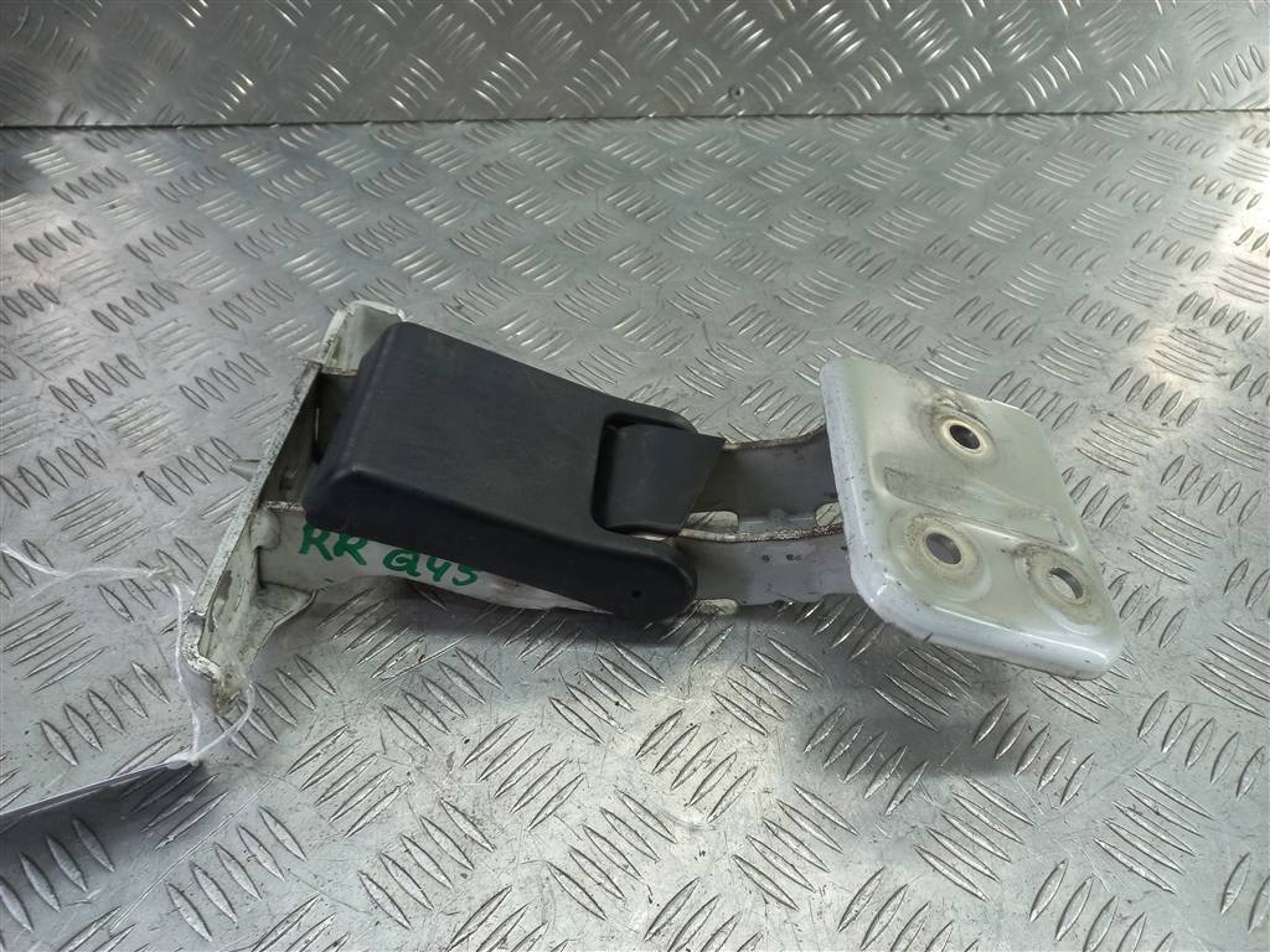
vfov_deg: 54.9
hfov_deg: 69.4
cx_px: 635
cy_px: 476
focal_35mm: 25
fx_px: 917
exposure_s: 1/50
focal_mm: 4.6
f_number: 1.8
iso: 64
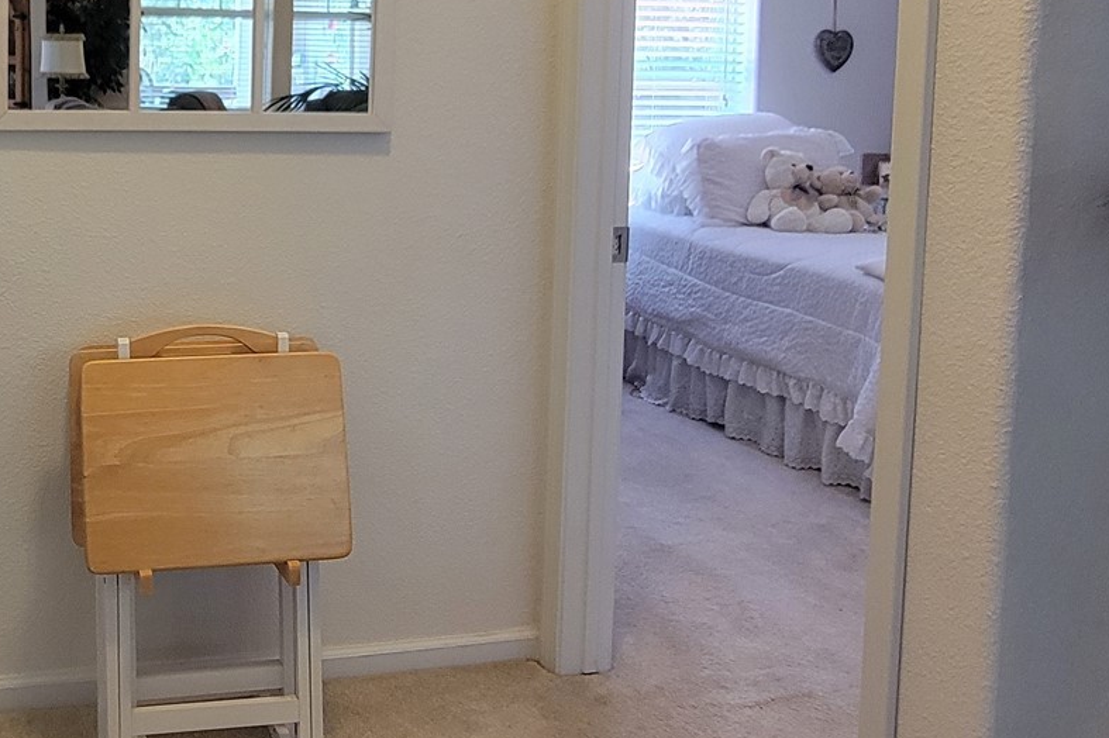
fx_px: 1016
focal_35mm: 33
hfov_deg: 51.7
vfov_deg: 38.3
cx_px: 148
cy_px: 138
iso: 320
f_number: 2.2
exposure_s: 1/60
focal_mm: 2.2
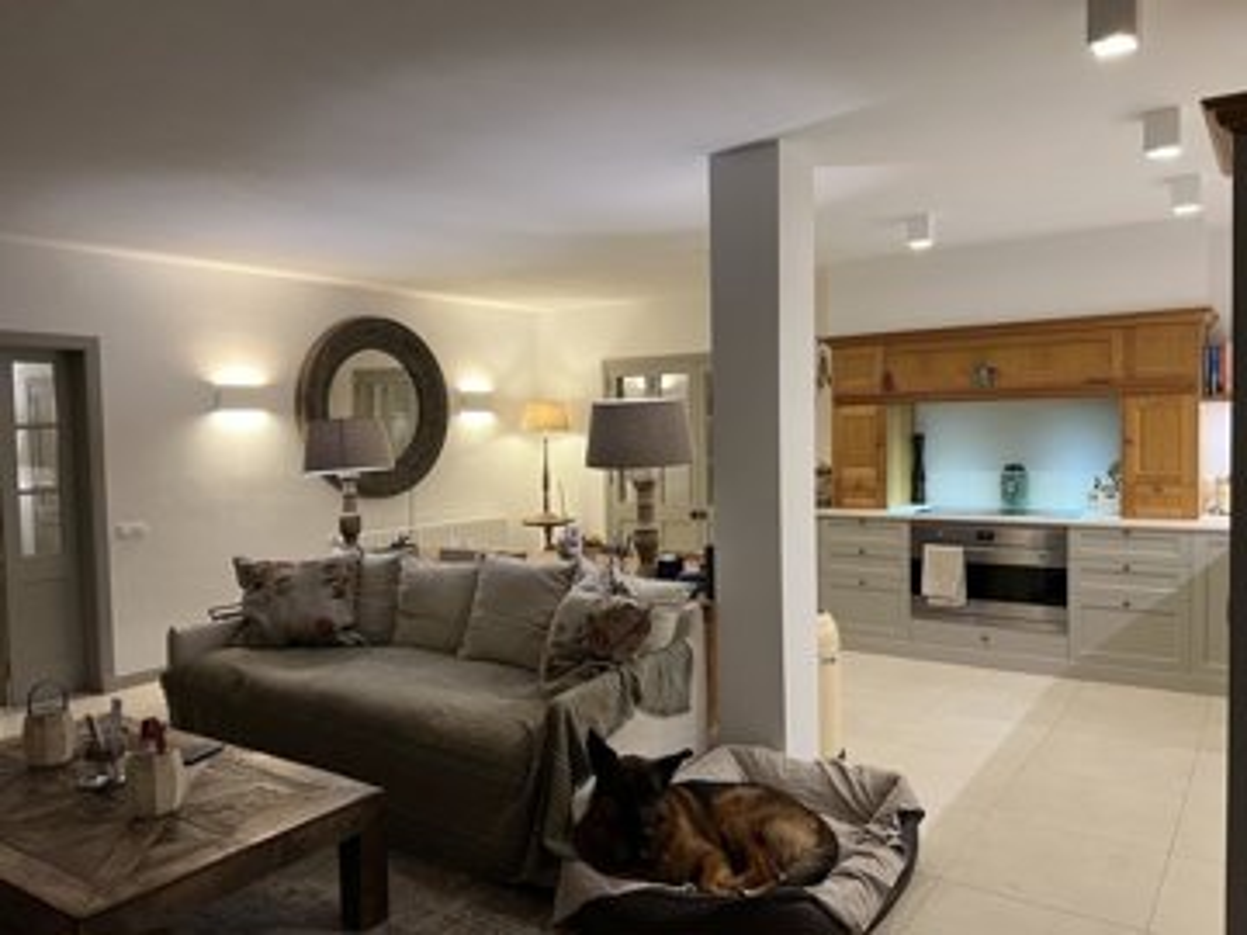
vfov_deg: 53.1
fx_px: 937
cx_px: 624
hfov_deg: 67.3
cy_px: 468
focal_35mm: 26
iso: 100
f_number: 1.5
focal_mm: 5.7
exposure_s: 1/50
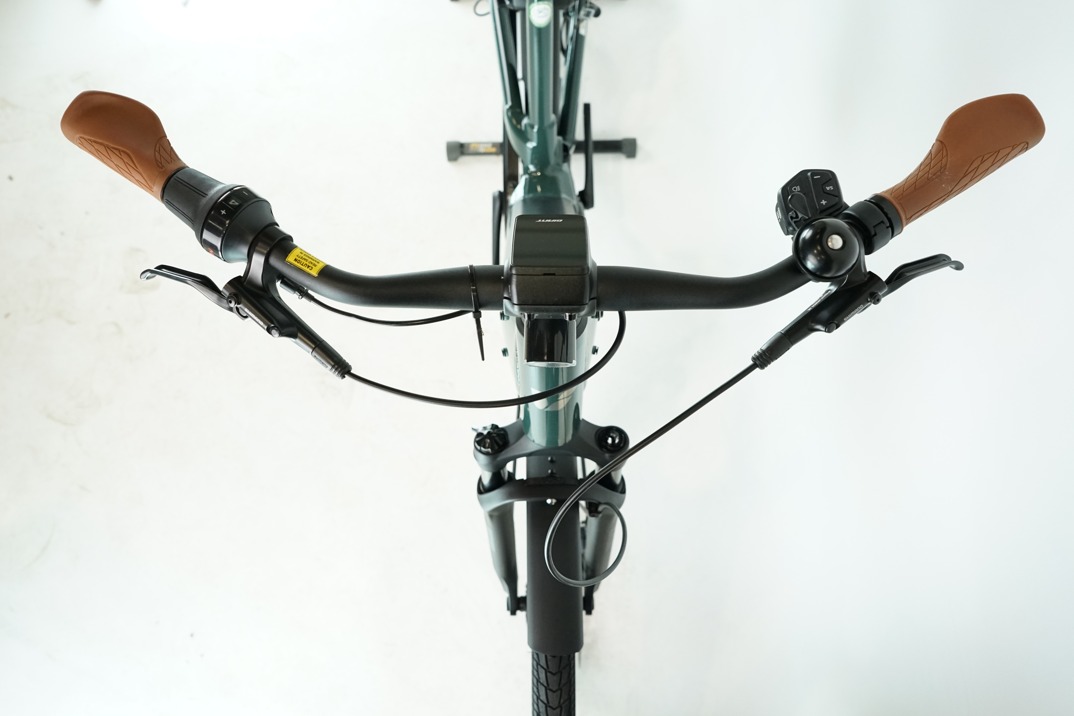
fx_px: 835
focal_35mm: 28
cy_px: 358
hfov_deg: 65.5
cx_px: 537
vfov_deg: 46.4
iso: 2500
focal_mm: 28
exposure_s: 1/200
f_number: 5.6
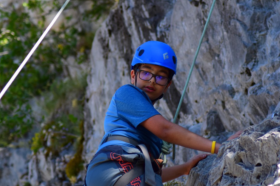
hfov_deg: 11.3
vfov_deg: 7.6
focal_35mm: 182
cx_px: 141
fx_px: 1412
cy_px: 95
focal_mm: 105
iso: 800
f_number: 4
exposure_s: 1/1250
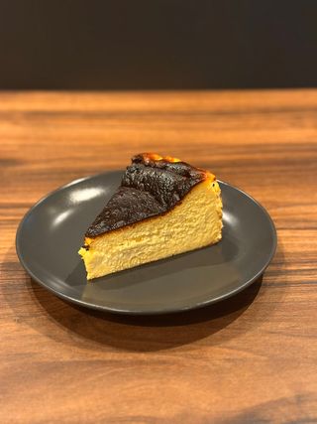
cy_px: 212
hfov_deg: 30.3
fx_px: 586
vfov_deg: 39.7
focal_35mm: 48
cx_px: 158
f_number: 1.78
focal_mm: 6.86
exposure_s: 1/33
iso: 500
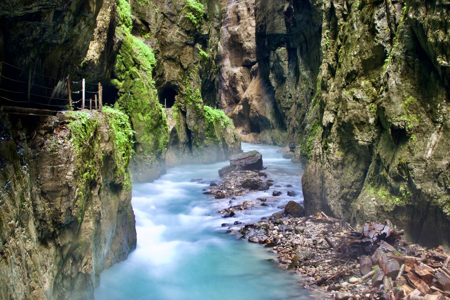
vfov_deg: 25.8
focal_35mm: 52
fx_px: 656
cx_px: 225
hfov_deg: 37.8
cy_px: 150
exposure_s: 5
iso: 100
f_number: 22
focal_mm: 35
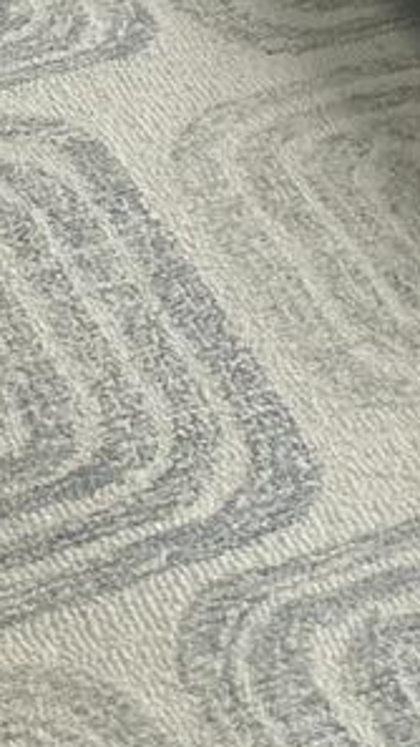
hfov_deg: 6.6
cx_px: 636
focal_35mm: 180
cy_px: -586
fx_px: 3565
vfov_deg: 11.2
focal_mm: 6.86
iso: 80
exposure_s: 1/260
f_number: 1.78
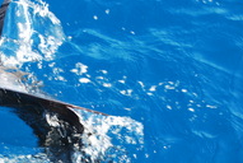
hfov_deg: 21.2
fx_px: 635
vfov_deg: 14.5
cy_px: 140
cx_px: 22
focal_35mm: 94
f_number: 5.6
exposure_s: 1/125
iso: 160
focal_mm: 30
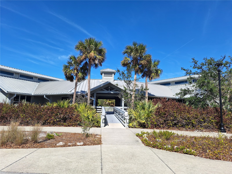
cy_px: 87
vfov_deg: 58.9
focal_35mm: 23
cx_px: 116
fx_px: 154
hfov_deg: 73.9
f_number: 1.8
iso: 40
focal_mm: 5.54
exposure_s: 1/2618
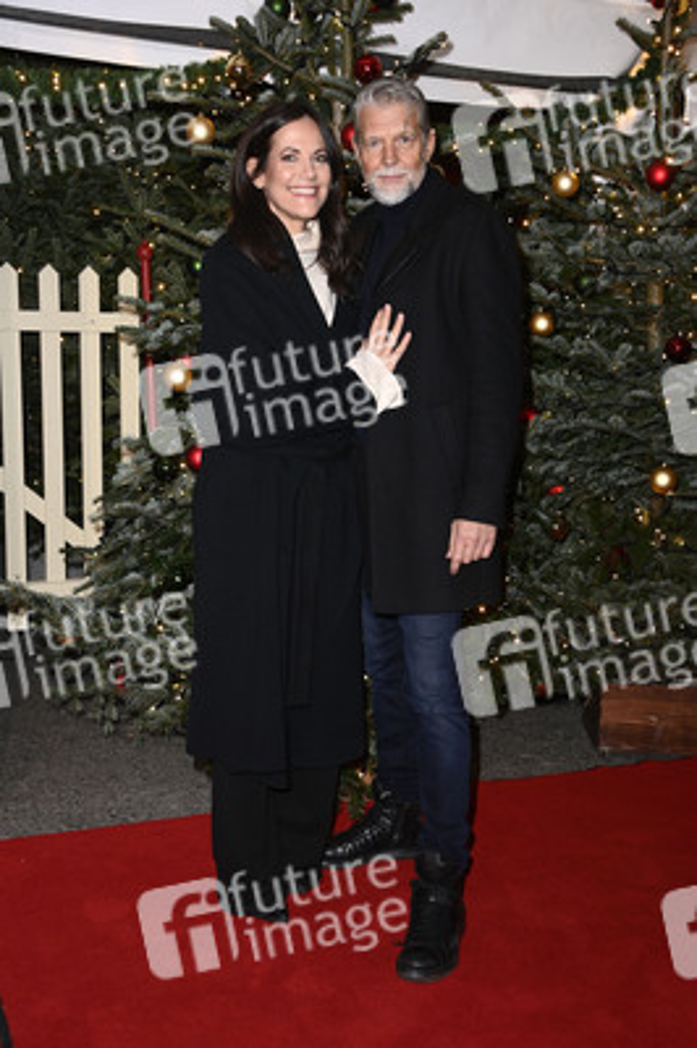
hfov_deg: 31.8
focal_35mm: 42
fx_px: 1222
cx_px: 348
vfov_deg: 46.4
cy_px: 524
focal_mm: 42
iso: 1250
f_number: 5.6
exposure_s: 1/250
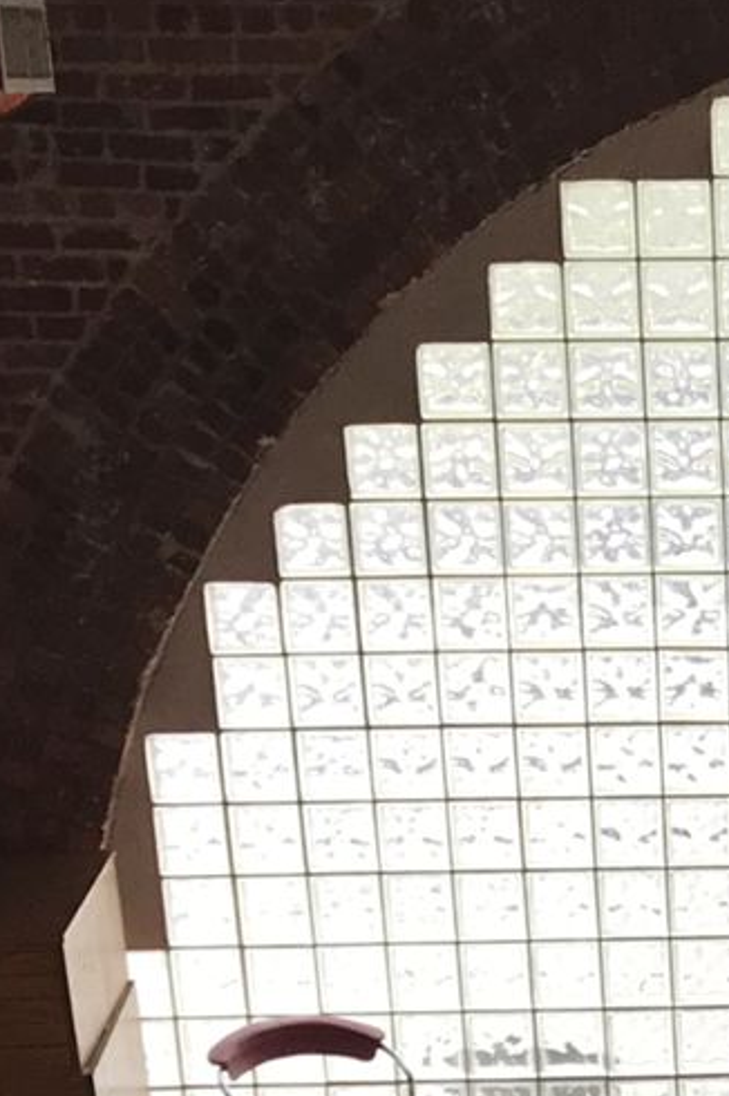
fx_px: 3376
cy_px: 1572
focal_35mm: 111
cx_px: 1004
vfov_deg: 16.9
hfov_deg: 11.9
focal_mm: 3.99
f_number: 1.8
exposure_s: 1/40
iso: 25
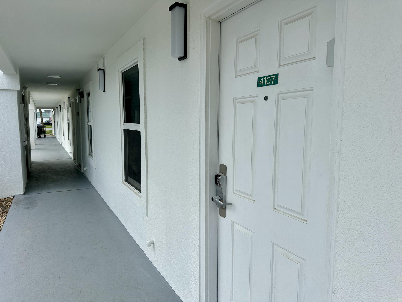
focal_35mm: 24
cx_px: 201
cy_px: 151
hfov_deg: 71.6
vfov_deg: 56.8
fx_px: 279
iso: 80
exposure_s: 1/3597
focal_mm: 6.86
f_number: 1.78
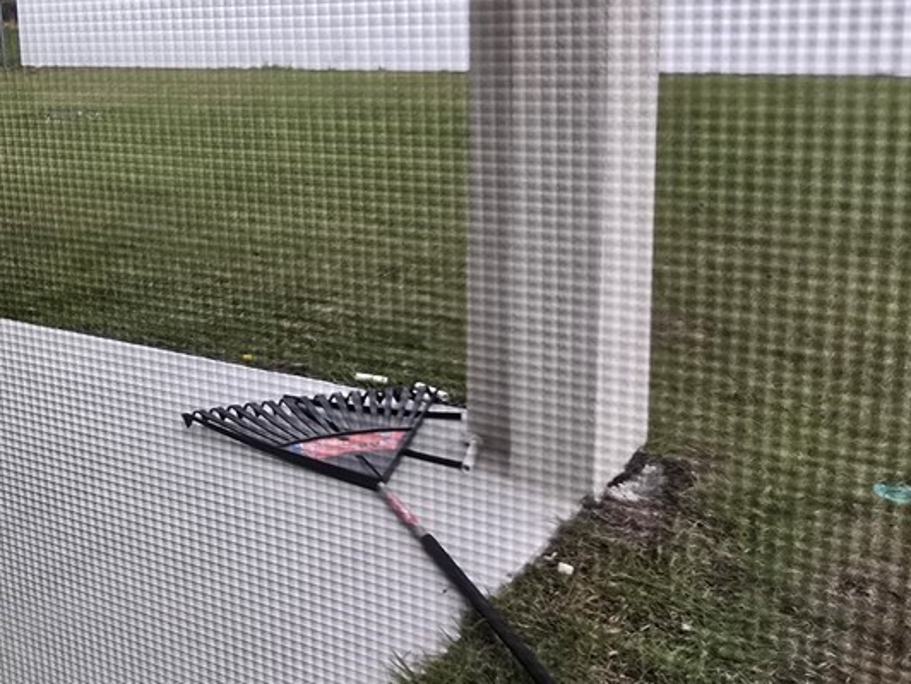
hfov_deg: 61.2
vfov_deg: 53.7
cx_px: 132
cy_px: 225
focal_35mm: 25
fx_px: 658
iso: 50
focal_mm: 2.2
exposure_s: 1/225
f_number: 2.2
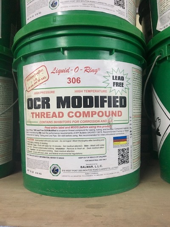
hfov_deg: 48.2
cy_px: 114
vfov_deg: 61.6
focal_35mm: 29
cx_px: 85
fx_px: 190
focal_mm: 4.15
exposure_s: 1/33
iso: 160
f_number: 2.2
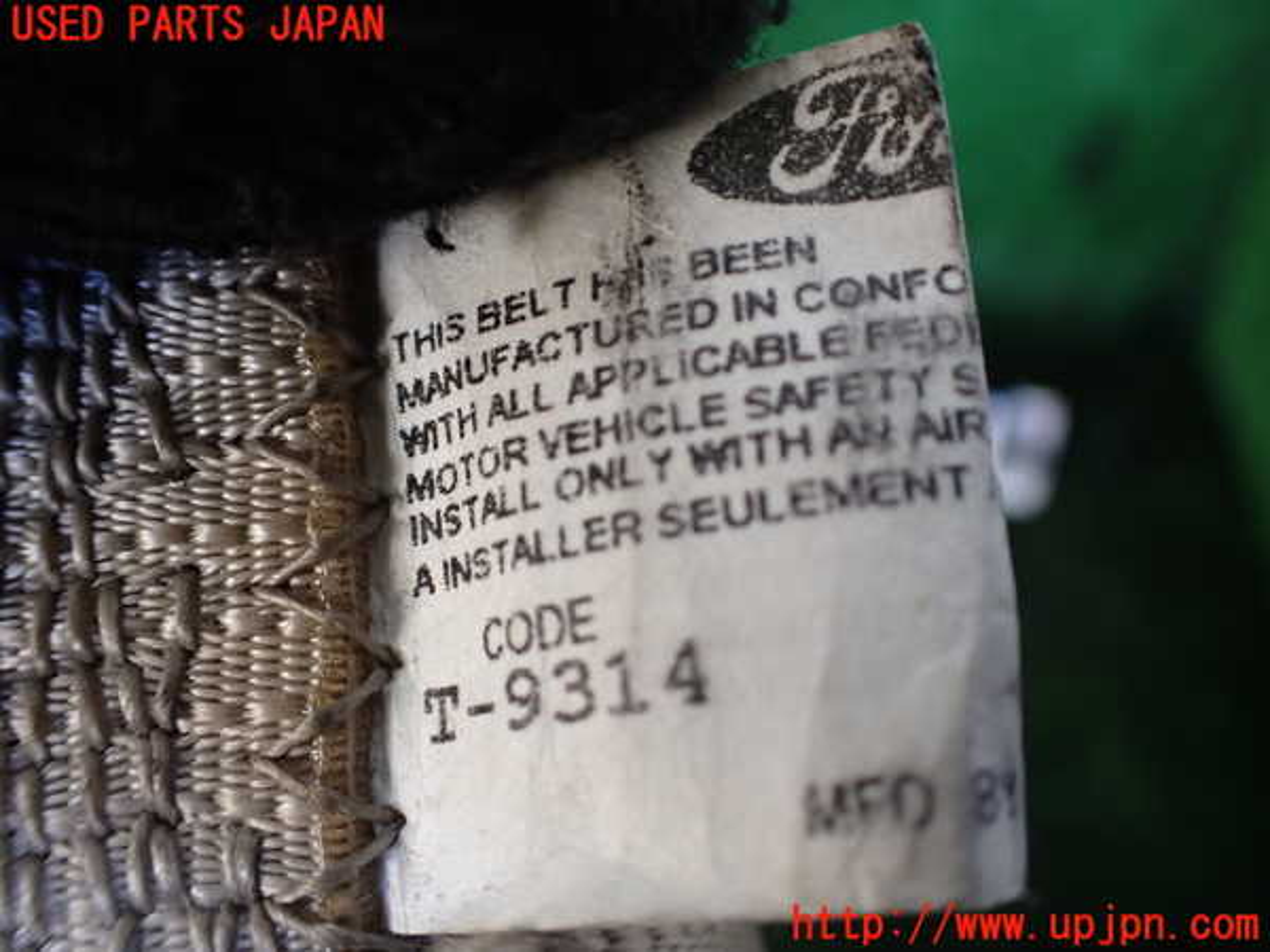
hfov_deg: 60.0
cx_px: 635
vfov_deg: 46.8
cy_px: 476
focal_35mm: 30
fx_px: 1101
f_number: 2.3
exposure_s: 1/125
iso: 250
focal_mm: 5.4
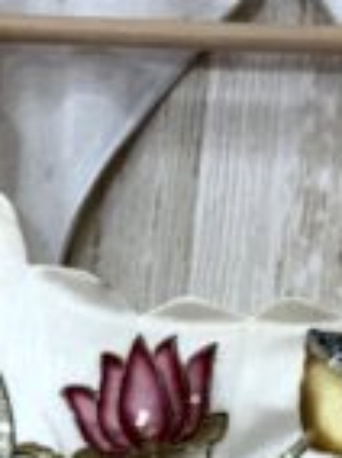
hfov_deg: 5.1
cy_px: 752
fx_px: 3871
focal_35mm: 293
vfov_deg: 6.7
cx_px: 216
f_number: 1.6
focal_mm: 5.96
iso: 40
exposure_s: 1/100
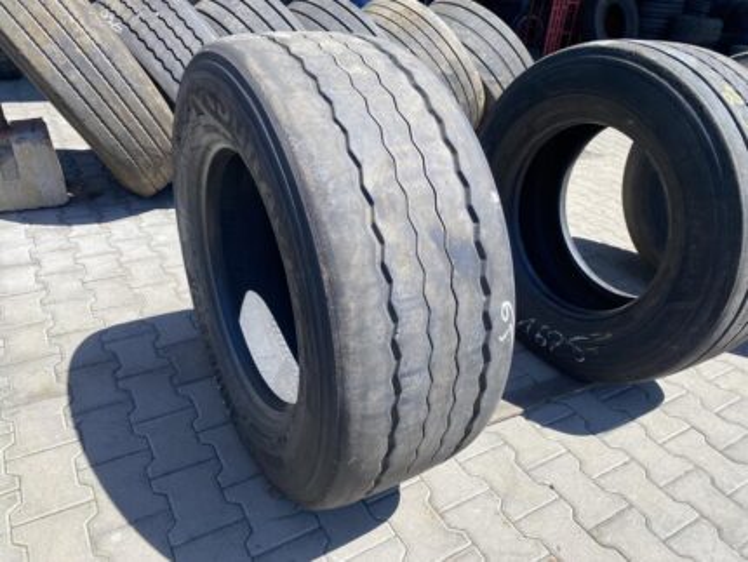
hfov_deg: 67.3
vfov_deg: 53.1
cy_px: 281
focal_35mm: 26
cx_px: 374
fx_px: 562
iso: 32
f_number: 1.8
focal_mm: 4.25
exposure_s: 1/1093
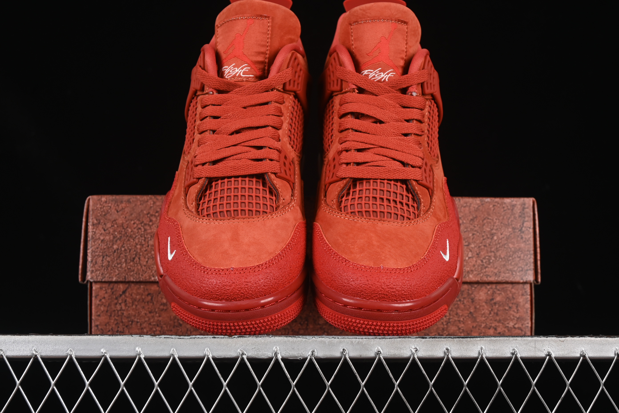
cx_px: 310
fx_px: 1289
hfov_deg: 27.0
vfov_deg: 18.2
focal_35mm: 75
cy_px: 206
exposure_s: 1/60
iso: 160
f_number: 7.1
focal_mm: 50
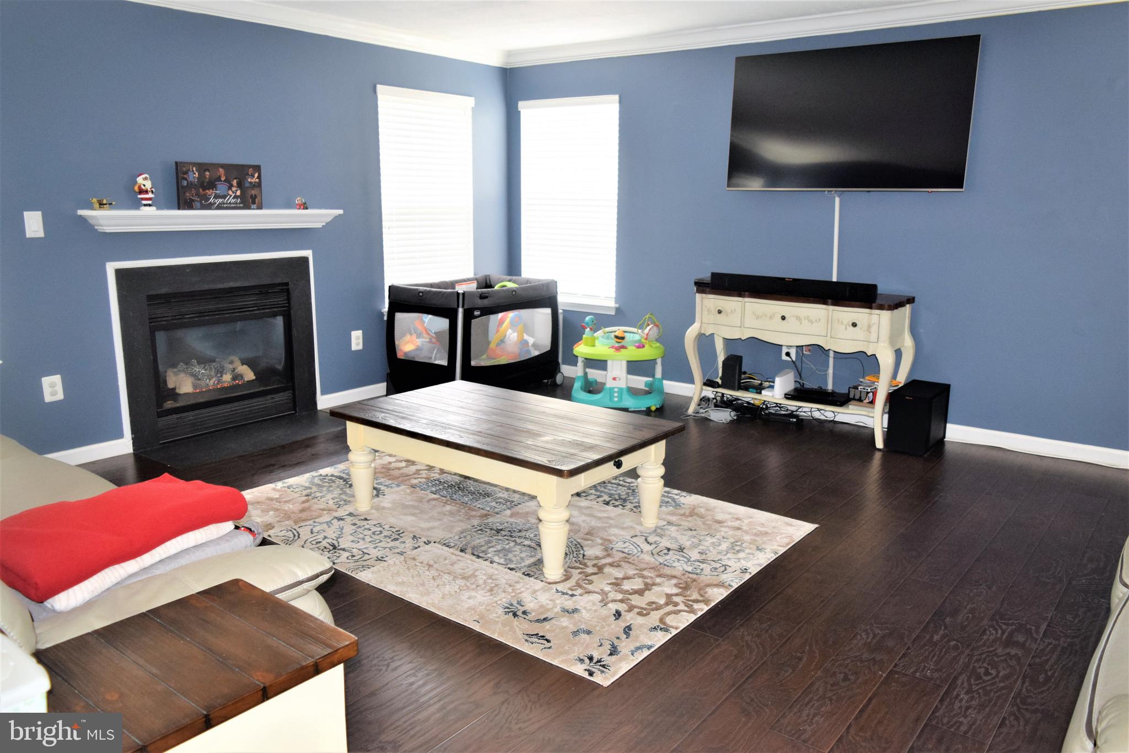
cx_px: 564
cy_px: 376
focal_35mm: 27
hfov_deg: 67.4
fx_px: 847
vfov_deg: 47.9
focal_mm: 18
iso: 800
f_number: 4.5
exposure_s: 1/80
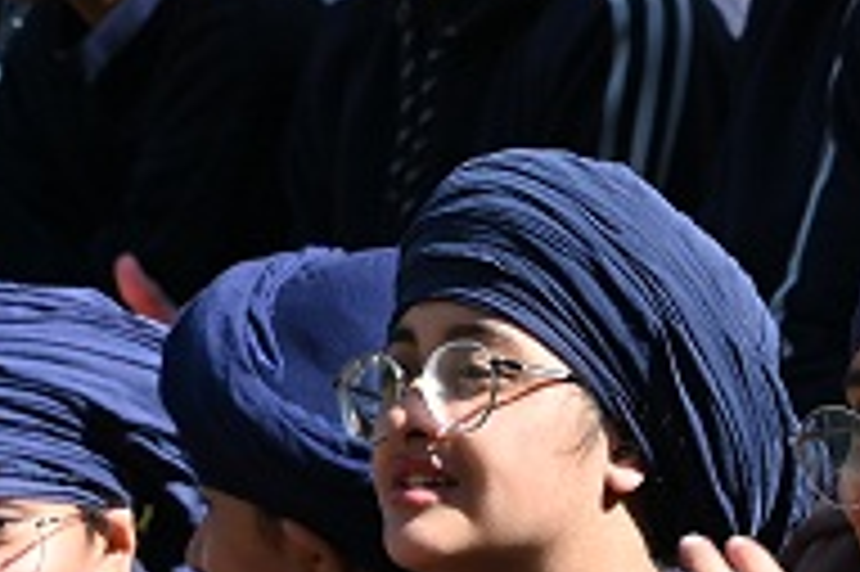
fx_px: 14989
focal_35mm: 628
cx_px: 599
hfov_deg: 3.3
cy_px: 572
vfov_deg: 2.2
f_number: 8
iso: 100
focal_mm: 120
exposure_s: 1/160
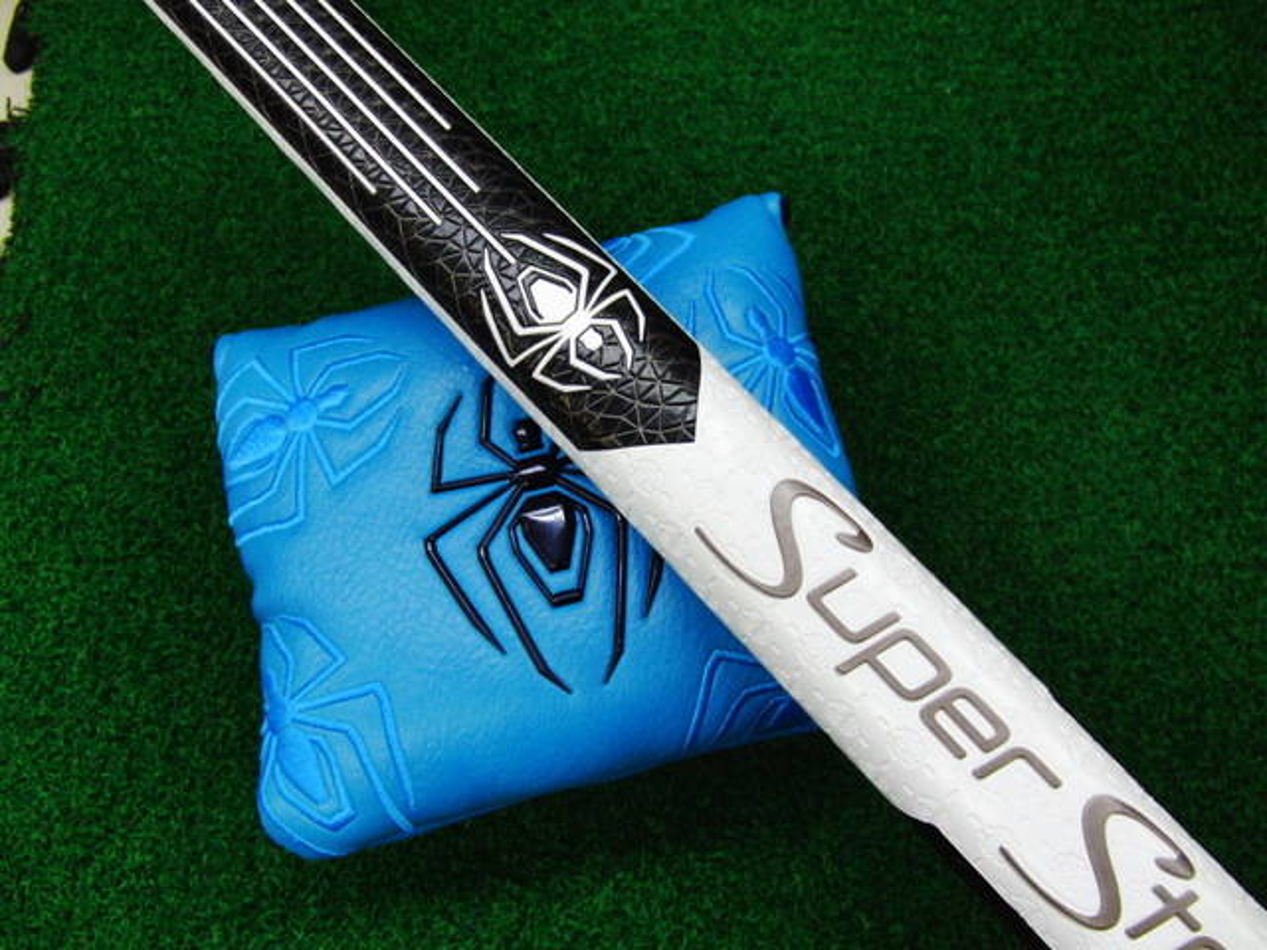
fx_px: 1354
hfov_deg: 50.1
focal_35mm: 37
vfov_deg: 38.7
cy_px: 475
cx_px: 634
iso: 320
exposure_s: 1/80
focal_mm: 6.42
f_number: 3.6
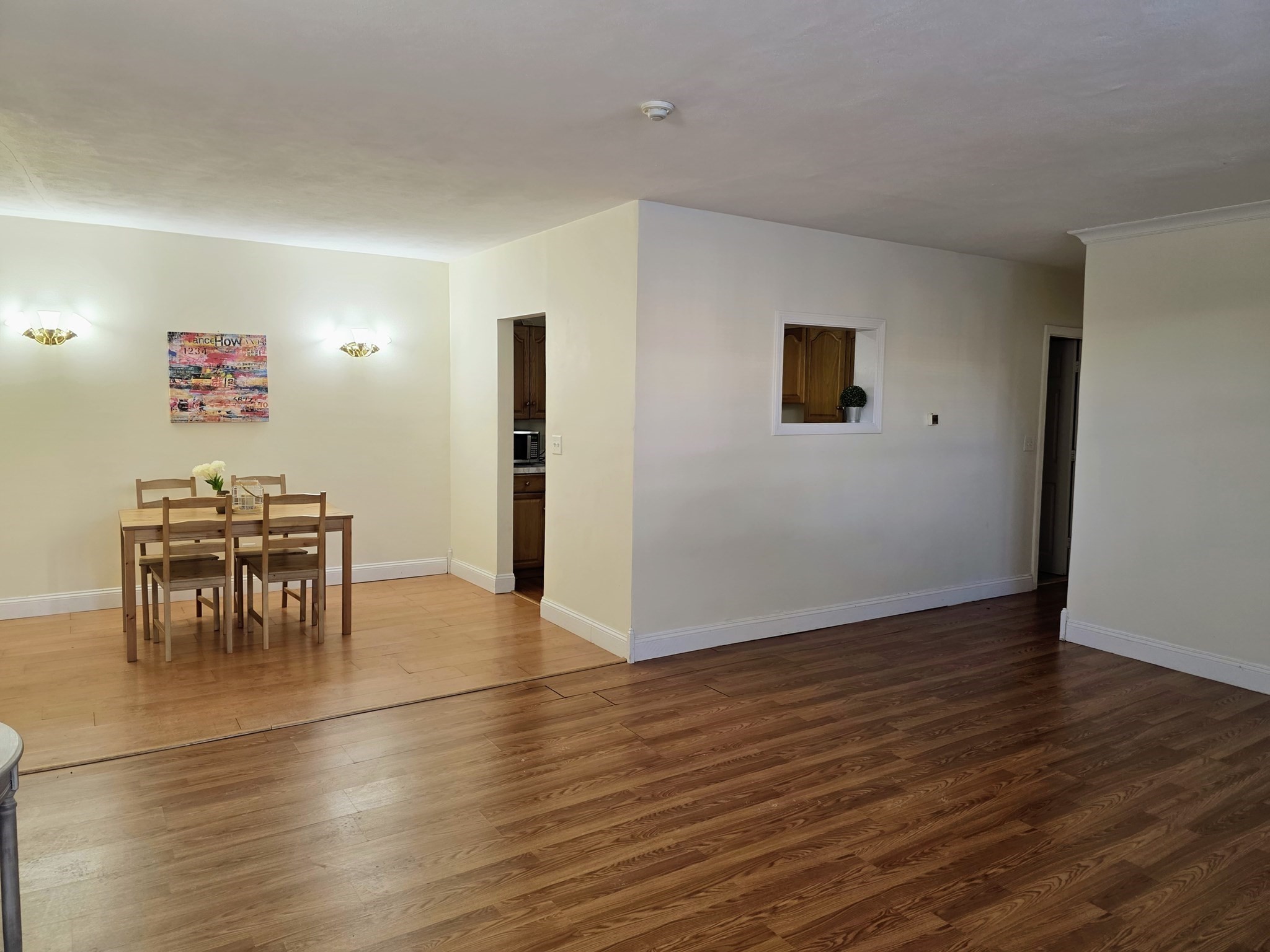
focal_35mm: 23
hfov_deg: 73.9
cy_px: 476
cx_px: 635
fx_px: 844
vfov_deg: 58.9
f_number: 1.7
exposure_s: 1/120
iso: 125
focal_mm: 6.3
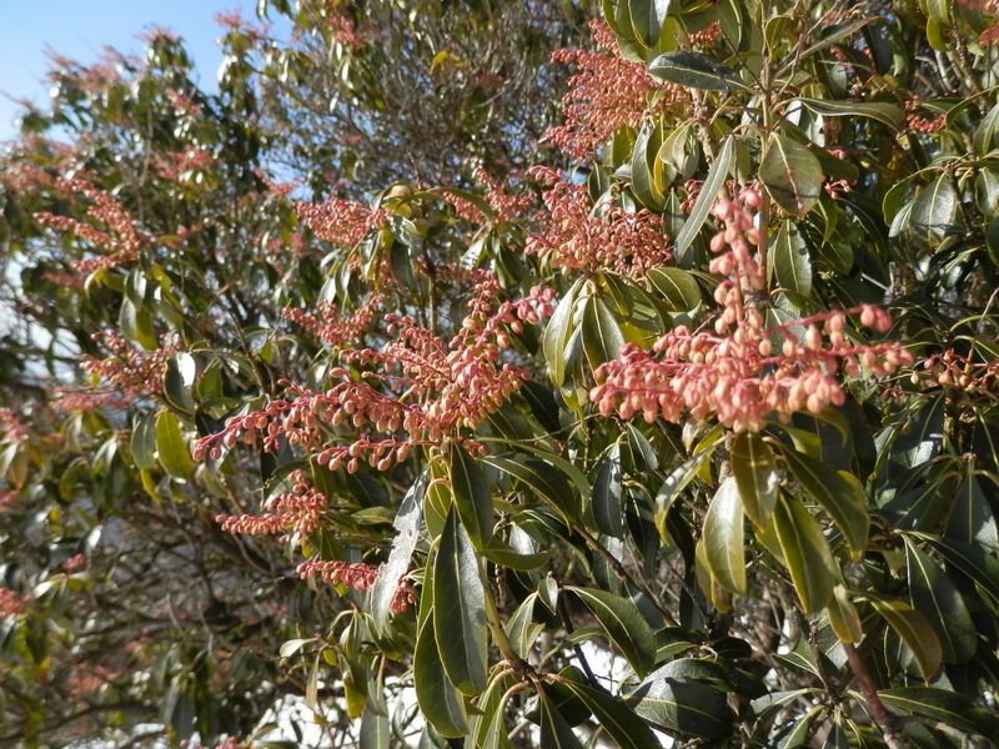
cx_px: 500
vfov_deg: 54.9
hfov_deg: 69.4
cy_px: 374
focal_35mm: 25
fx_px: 721
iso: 80
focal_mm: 4.5
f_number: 3
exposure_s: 1/800
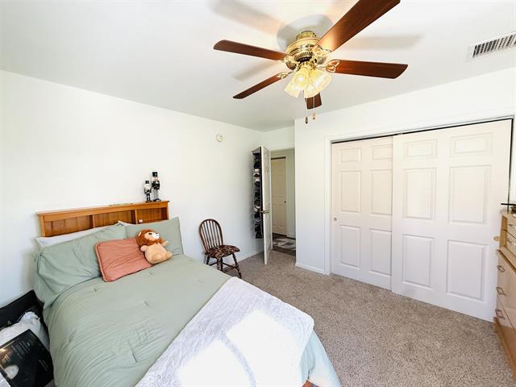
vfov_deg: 85.7
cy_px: 194
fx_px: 209
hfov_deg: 102.1
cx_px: 258
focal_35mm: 14
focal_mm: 2.22
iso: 160
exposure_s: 1/120
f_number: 2.2
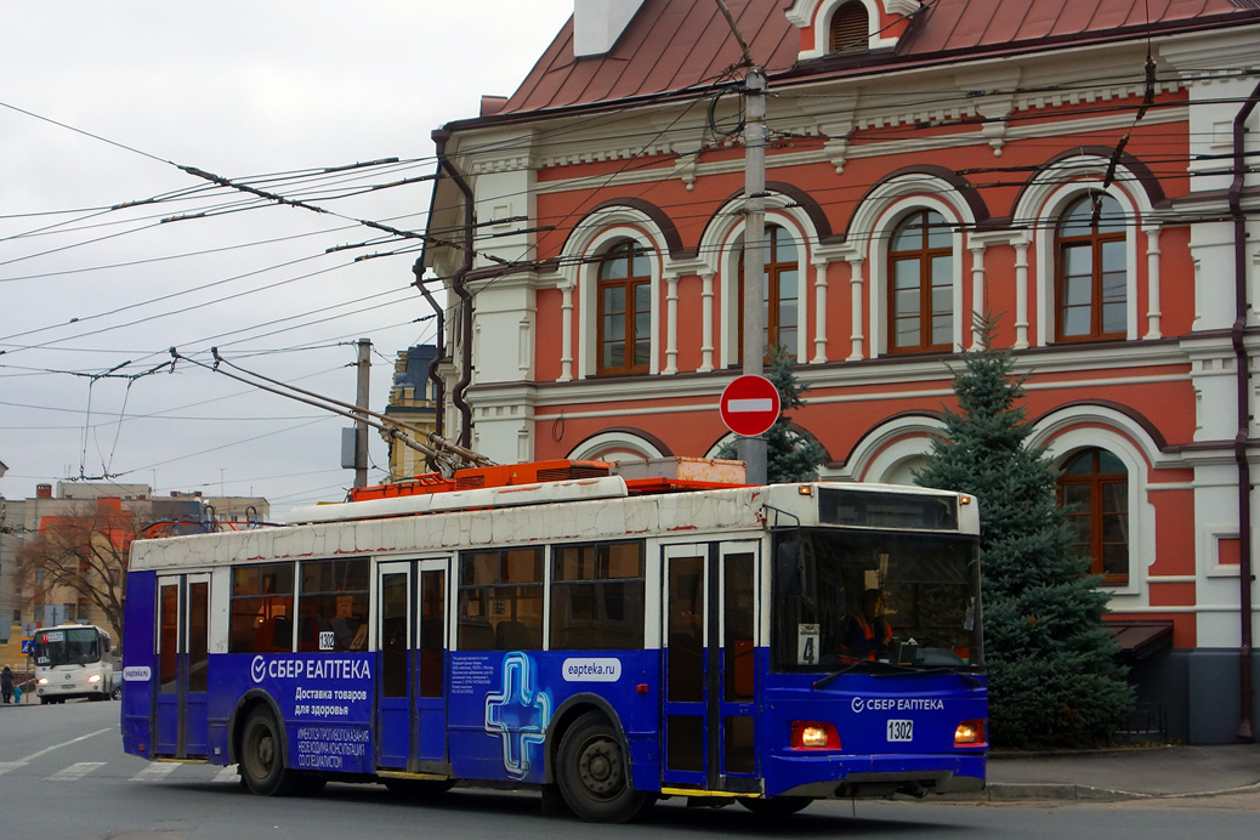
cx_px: 647
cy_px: 439
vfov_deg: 26.0
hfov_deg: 38.2
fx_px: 1820
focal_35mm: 52
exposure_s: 1/500
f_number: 3.2
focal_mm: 16.78
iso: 200
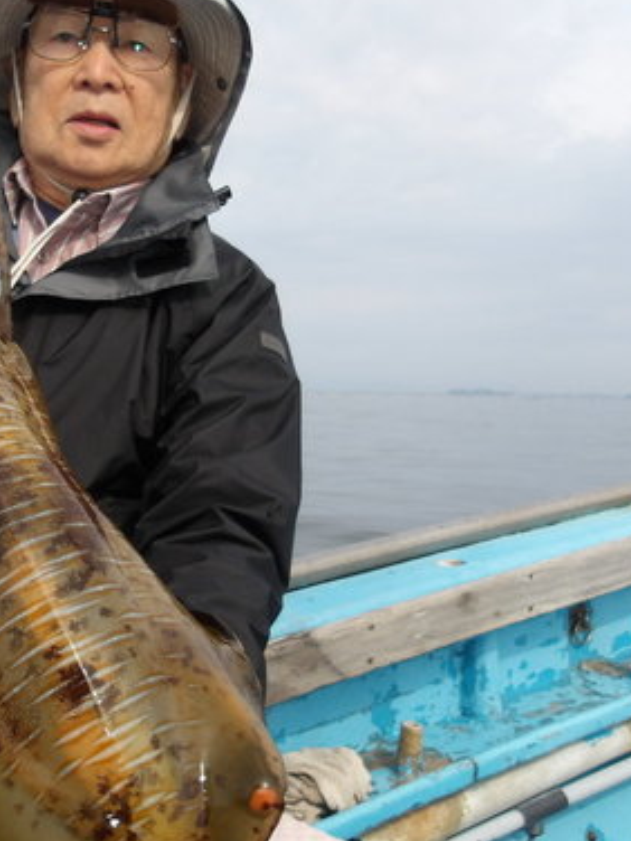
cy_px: 488
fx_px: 1118
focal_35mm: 46
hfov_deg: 30.7
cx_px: 121
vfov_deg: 41.1
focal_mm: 4.9
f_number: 3
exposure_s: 1/847
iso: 100
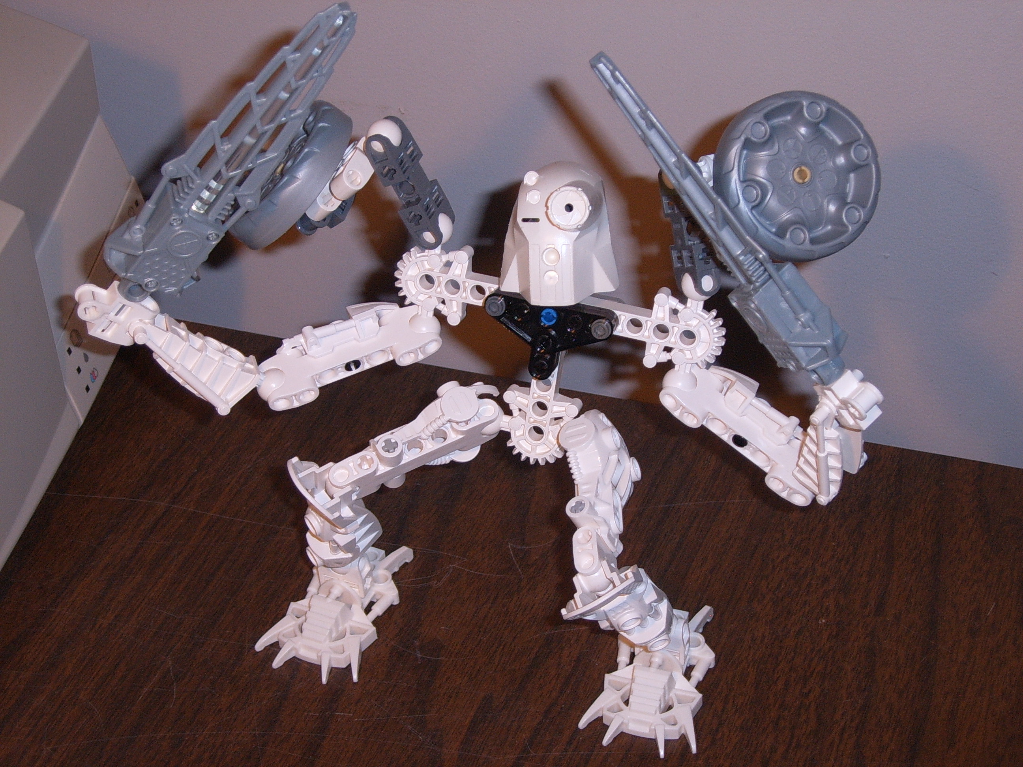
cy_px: 384
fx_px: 2216
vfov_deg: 19.6
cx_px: 512
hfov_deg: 26.0
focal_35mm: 75
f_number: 3.9
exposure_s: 1/45
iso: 69
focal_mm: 12.4
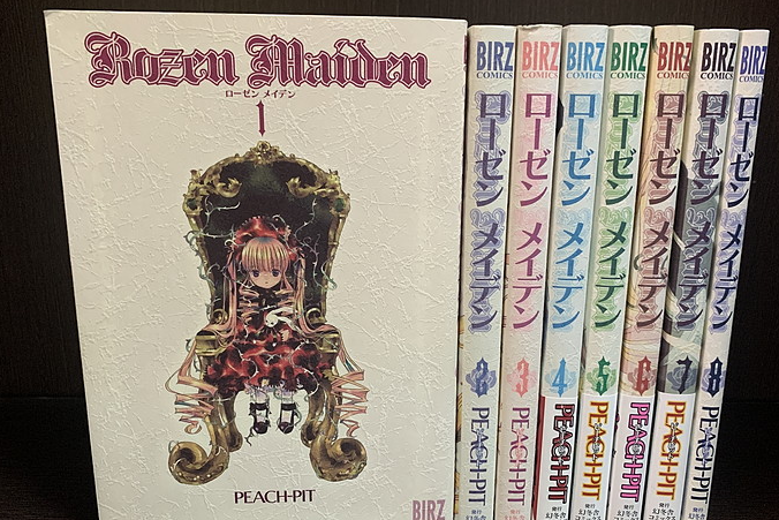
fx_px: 606
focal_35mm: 28
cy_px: 281
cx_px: 396
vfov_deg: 46.4
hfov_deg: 65.5
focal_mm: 4.25
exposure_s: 1/50
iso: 250
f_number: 1.8
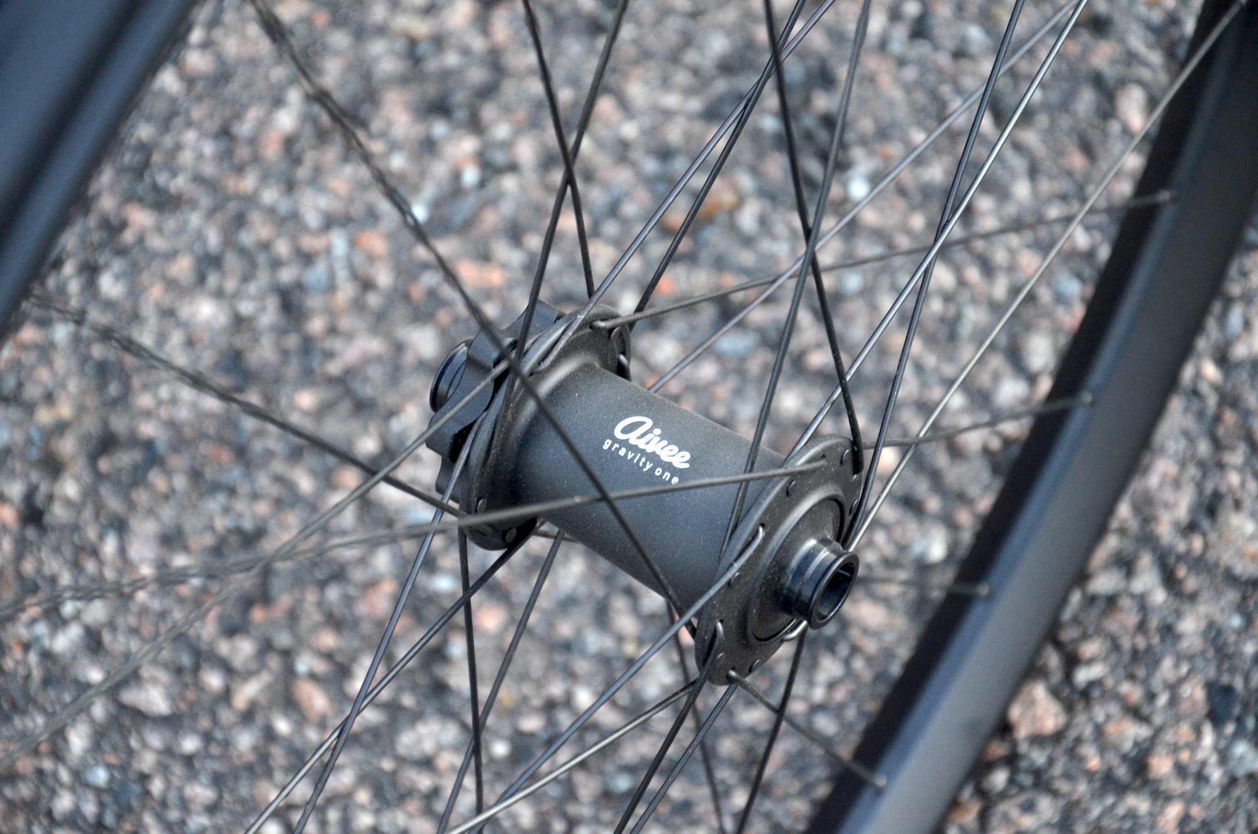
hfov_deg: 17.1
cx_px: 629
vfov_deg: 11.4
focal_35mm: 120
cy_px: 417
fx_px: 4185
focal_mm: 80
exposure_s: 1/30
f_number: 5.3
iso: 1600
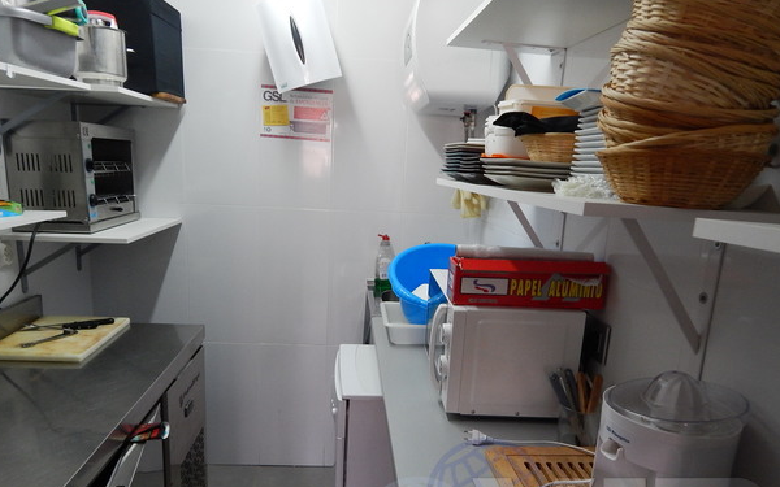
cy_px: 297
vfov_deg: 47.3
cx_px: 377
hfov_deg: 70.4
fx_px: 553
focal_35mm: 26
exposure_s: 1/30
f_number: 3
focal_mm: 4
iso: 320
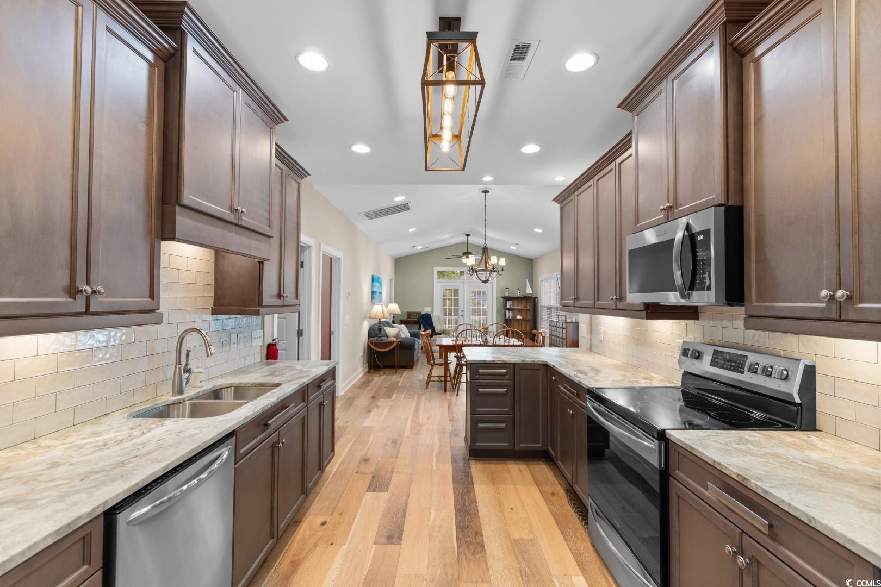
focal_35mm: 15
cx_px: 440
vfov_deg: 77.3
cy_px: 294
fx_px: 367
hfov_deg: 100.4
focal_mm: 10
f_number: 4.5
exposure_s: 1/3
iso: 100
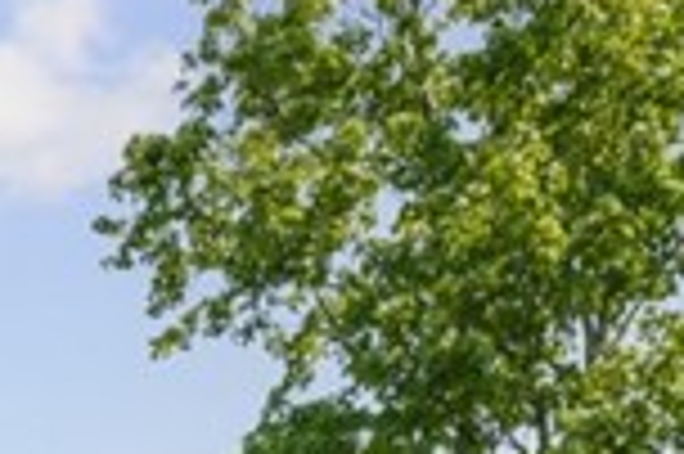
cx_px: -446
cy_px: 1362
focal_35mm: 100
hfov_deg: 17.5
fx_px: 1898
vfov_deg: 10.1
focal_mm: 14
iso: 400
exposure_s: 1/160
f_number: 8
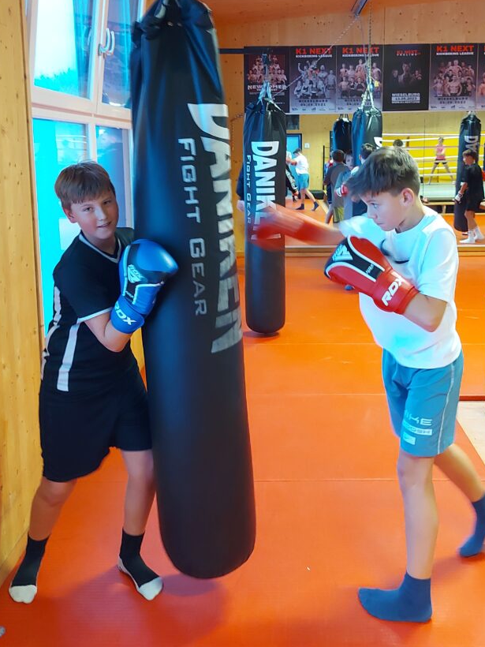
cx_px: 274
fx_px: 598
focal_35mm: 32
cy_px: 221
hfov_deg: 44.1
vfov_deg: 55.7
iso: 320
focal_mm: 5.23
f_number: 1.8
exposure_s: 1/25
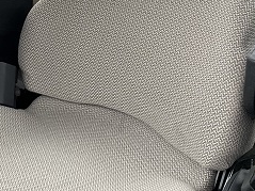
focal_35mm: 87
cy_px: -25
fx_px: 641
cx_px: -36
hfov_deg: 21.2
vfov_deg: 16.4
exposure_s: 1/118
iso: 125
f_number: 1.6
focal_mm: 4.2
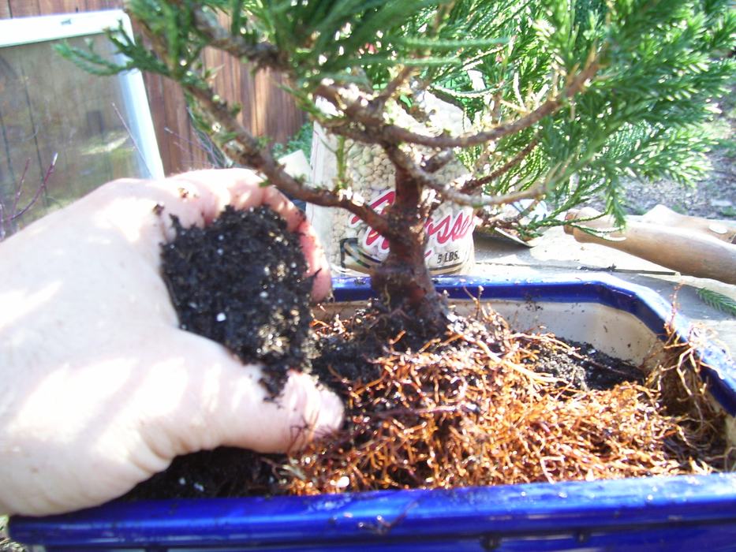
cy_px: 276
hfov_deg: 54.0
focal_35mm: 34
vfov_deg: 41.8
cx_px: 368
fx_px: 723
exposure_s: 1/60
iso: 80
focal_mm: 5.6
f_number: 2.7
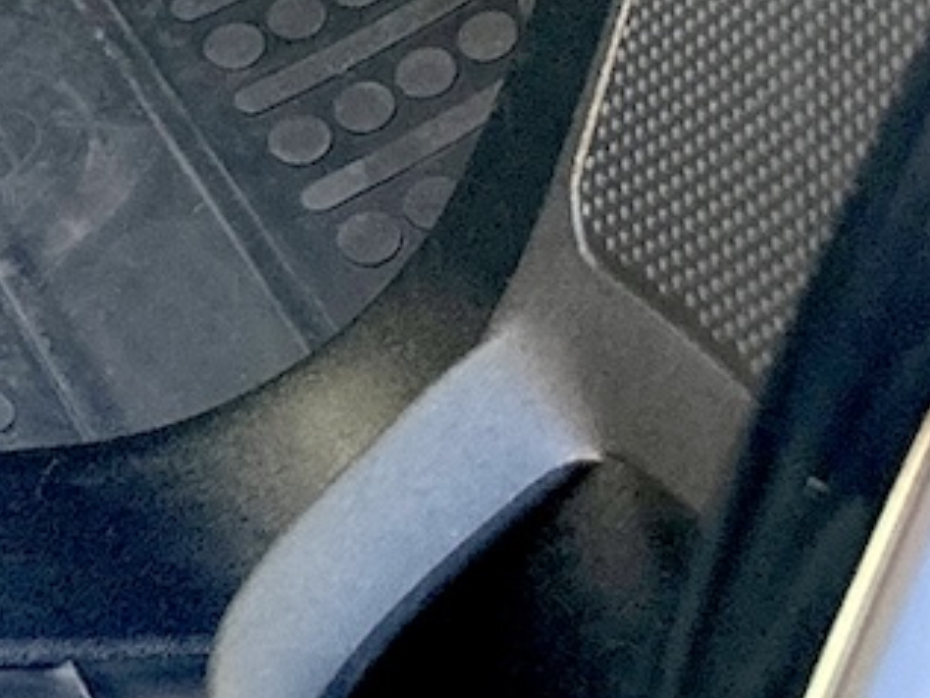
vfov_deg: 8.6
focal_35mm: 146
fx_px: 3922
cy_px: -1355
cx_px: -1716
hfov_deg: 10.4
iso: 125
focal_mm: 6.86
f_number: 1.78
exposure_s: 1/121
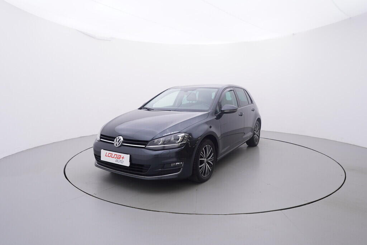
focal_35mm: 22
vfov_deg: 56.2
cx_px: 184
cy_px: 122
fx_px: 229
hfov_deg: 77.3
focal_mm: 15
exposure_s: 1/80
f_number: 5
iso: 200
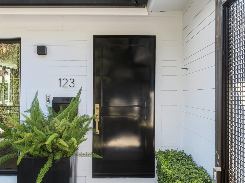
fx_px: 283
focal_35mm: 40
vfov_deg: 35.9
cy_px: 92
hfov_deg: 46.8
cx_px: 122
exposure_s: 1/100
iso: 200
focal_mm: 20
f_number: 7.1
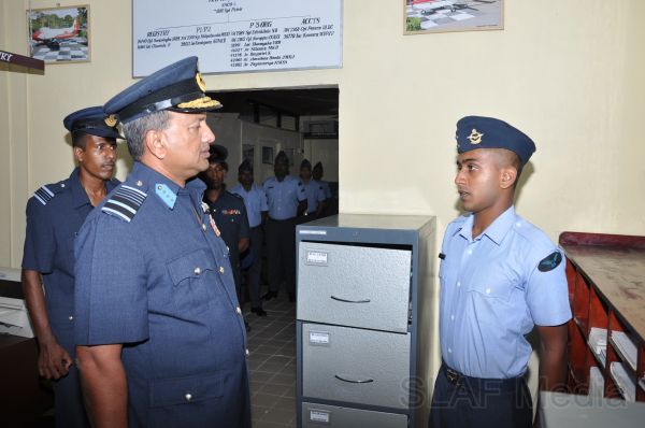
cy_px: 214
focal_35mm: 27
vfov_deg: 47.8
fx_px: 483
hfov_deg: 67.5
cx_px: 322
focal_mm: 18
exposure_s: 1/125
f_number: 5.6
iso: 200
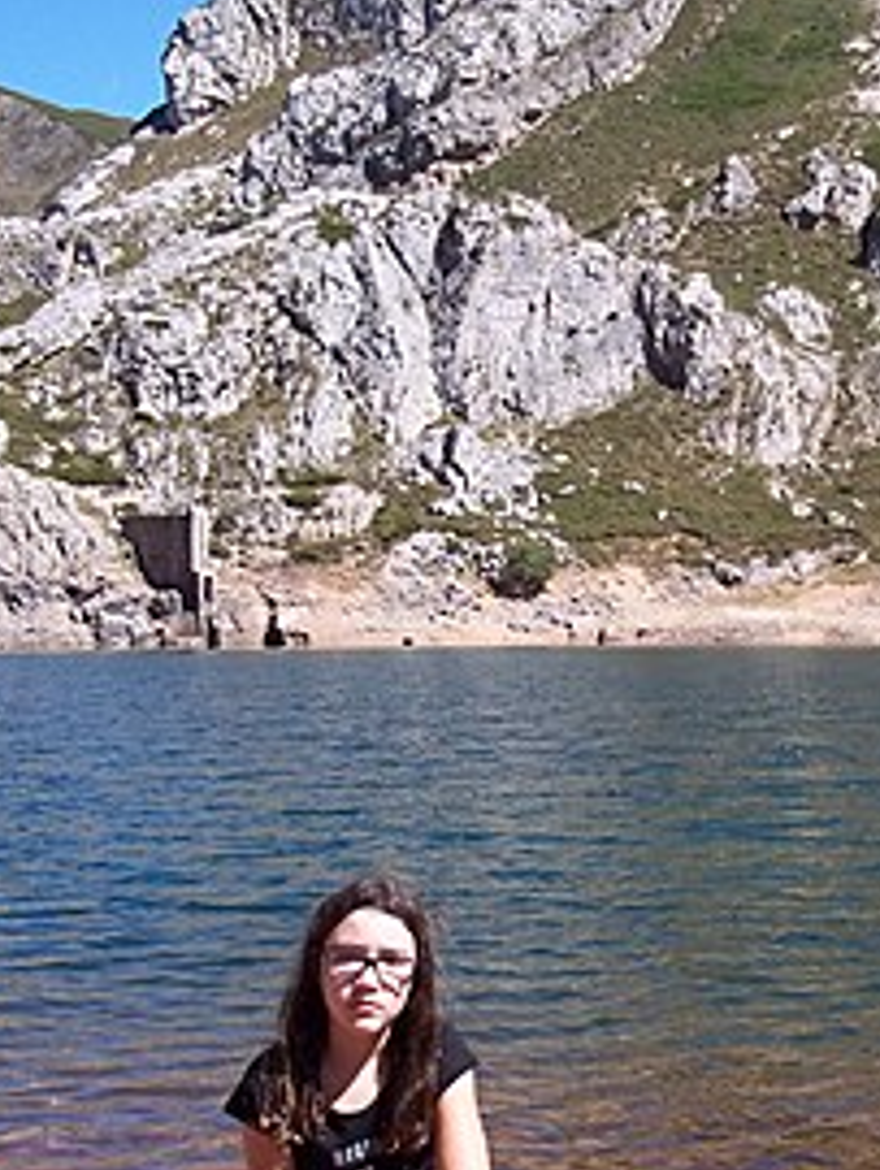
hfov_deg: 22.8
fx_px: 2166
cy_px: 689
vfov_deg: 30.2
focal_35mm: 64
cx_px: 650
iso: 80
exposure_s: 1/800
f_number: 3.1
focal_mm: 6.5
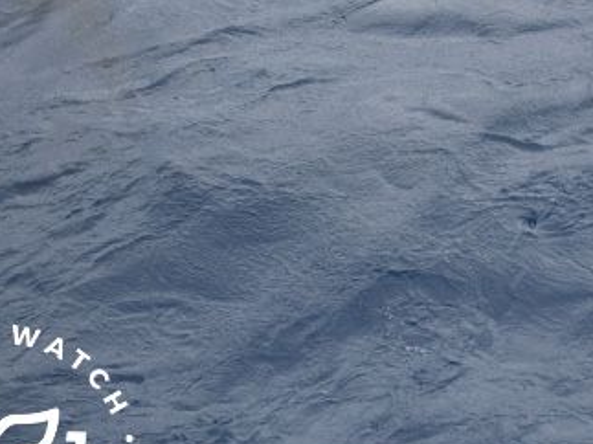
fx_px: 2449
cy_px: 135
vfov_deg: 10.4
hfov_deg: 13.6
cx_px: 582
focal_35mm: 143
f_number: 4.5
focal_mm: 60
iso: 1100
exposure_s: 1/8000
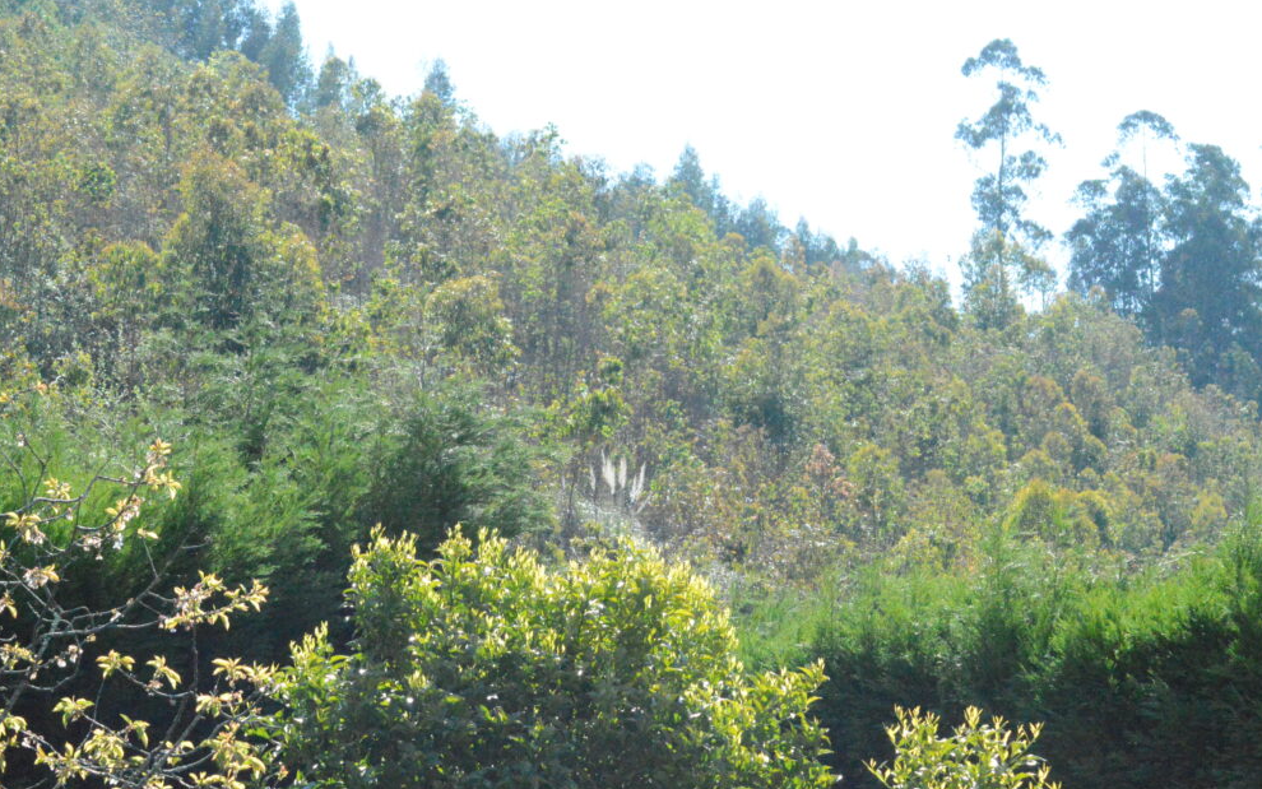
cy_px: 419
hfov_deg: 19.3
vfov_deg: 12.1
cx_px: 631
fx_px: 3715
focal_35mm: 108
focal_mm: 70
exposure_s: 1/4000
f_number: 14
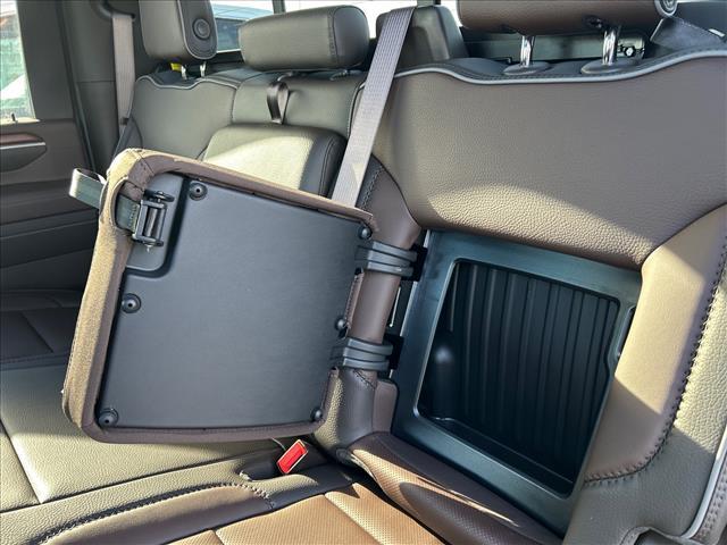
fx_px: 546
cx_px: 364
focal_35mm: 26
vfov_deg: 53.1
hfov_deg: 67.3
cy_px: 272
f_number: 1.5
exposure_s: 1/121
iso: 100
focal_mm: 5.7
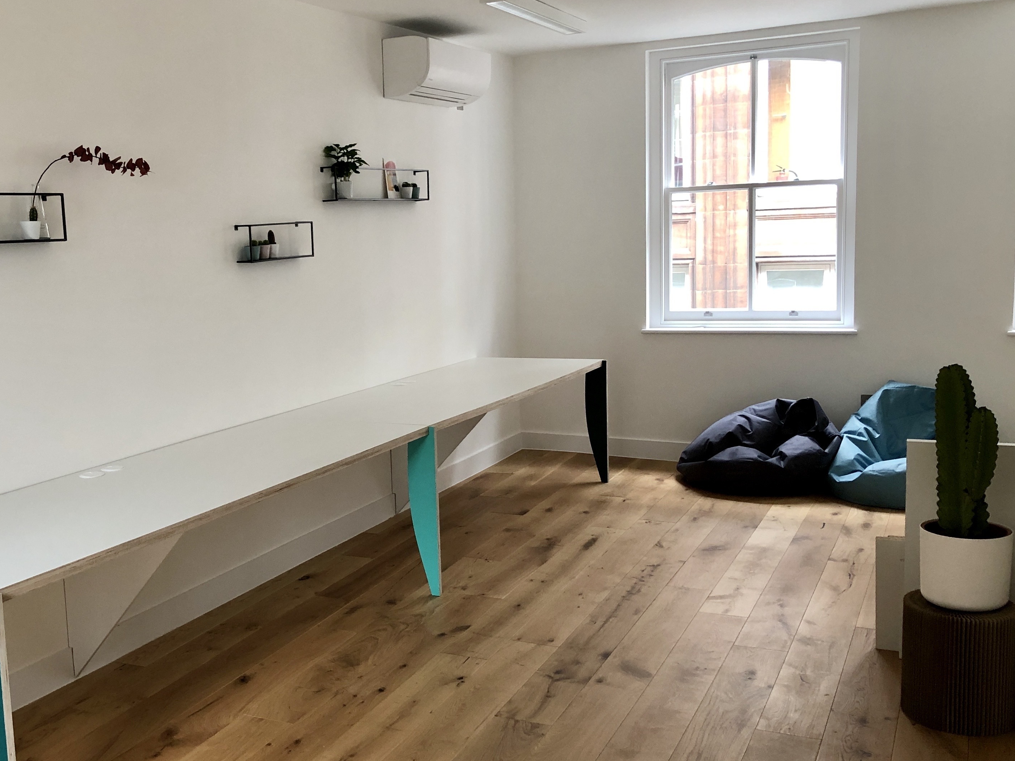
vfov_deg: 35.9
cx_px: 358
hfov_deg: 46.2
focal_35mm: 40
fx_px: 1173
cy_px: 406
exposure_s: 1/15
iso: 40
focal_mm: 4
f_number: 1.8
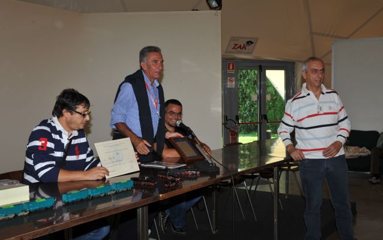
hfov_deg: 43.5
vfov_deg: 28.0
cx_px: 192
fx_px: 480
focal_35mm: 46
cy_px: 117
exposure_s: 1/50
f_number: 13
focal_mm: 45
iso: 400
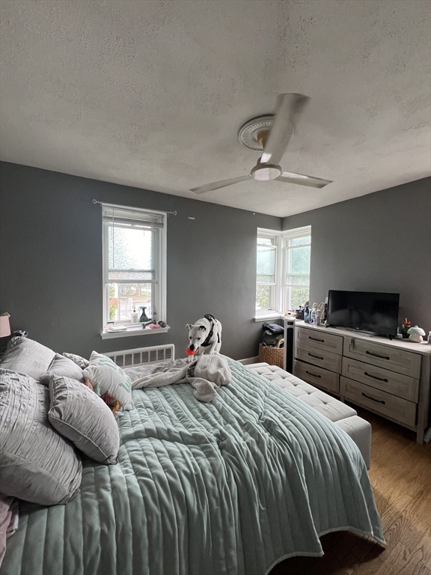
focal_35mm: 13
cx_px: 216
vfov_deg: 106.2
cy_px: 288
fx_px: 216
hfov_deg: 89.9
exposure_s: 1/120
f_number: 1.8
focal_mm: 1.57
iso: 125
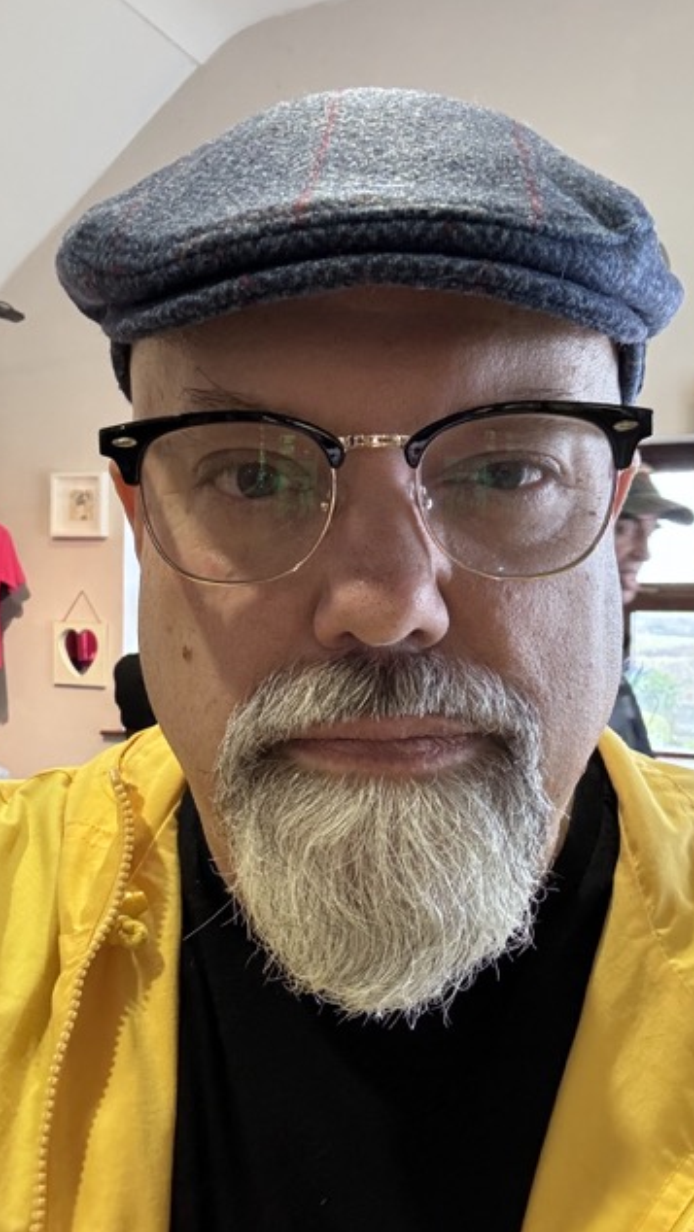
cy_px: 614
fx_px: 1079
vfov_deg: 59.5
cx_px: 350
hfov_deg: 35.7
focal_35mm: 33
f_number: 1.9
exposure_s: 1/25
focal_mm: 2.69
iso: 500
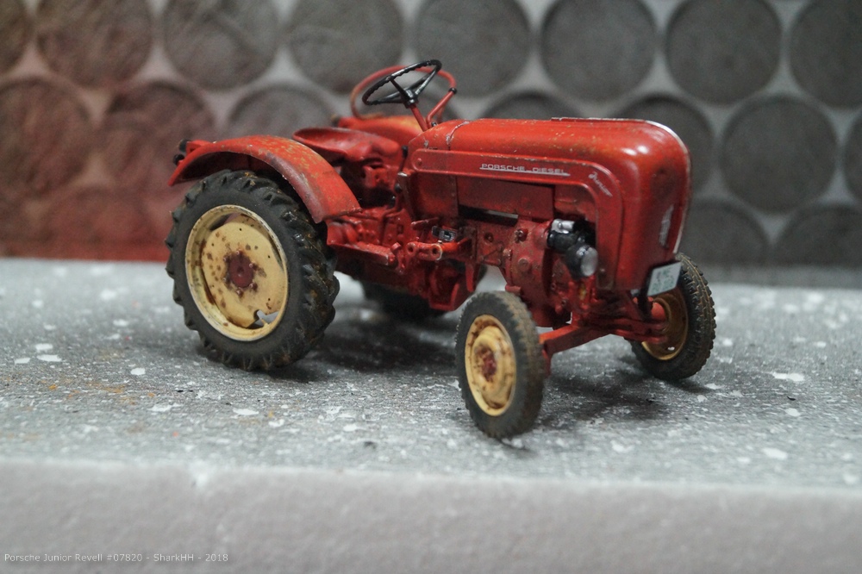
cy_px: 287
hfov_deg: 27.0
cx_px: 431
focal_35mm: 75
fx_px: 1795
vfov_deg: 18.2
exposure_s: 1/125
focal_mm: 50
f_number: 5.6
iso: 3200
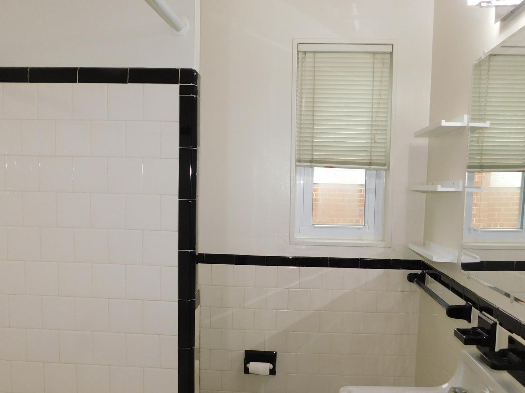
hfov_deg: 56.8
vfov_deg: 43.9
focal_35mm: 32
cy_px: 237
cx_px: 270
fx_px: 485
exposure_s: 1/30
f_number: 3
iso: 200
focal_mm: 4.1
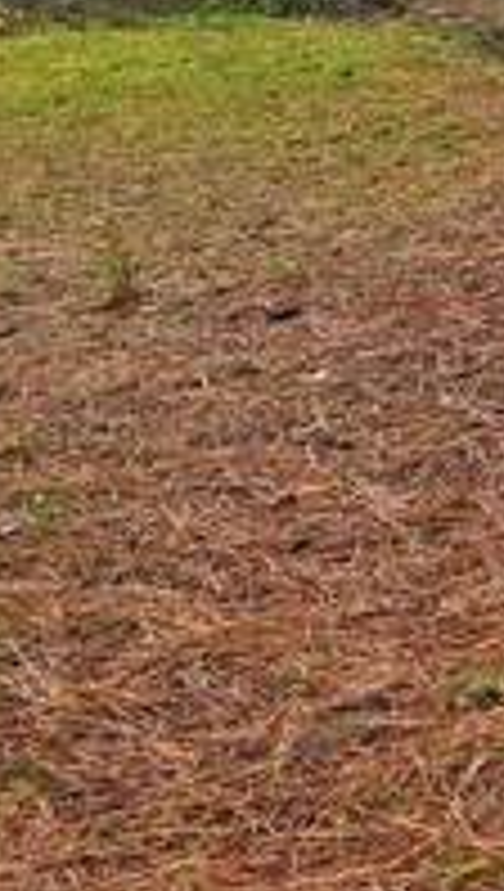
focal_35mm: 97
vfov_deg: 20.2
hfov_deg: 10.7
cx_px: 1202
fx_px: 2295
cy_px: -248
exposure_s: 1/120
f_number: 1.7
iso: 16
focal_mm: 6.3
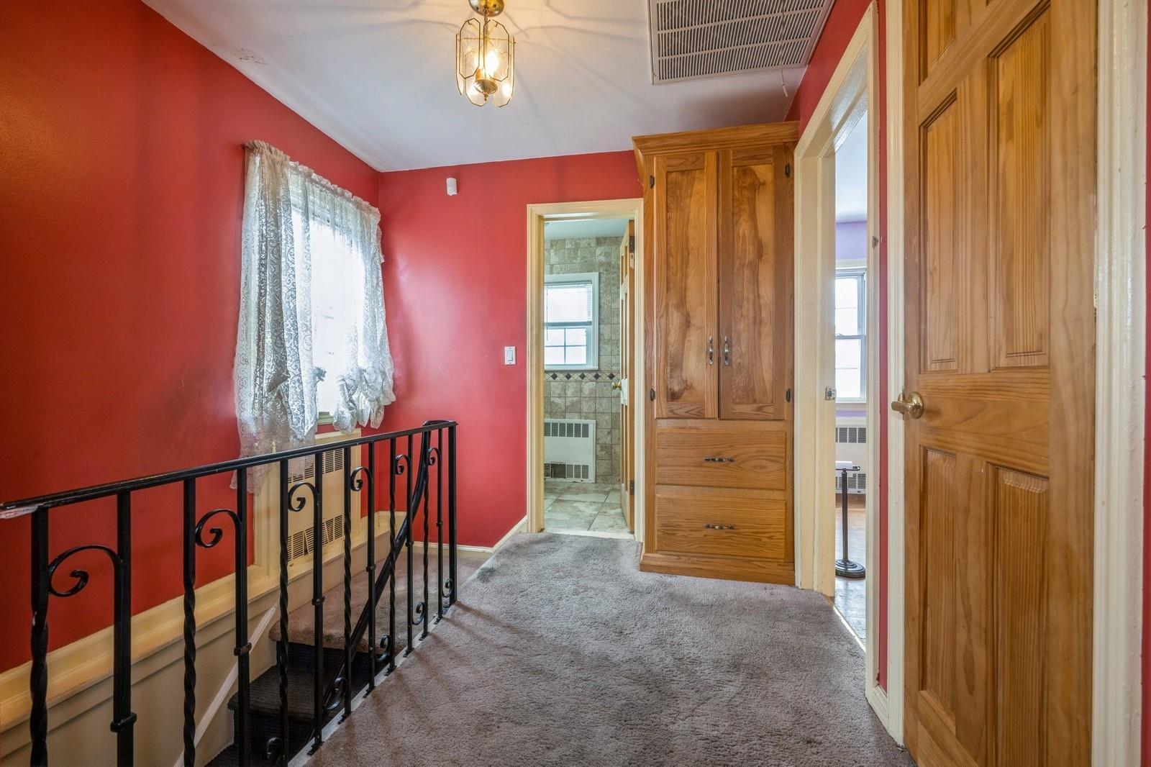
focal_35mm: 14
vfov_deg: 79.2
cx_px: 576
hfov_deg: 102.3
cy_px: 384
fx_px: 463
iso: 400
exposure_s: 1/6
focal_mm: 14.5
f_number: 11
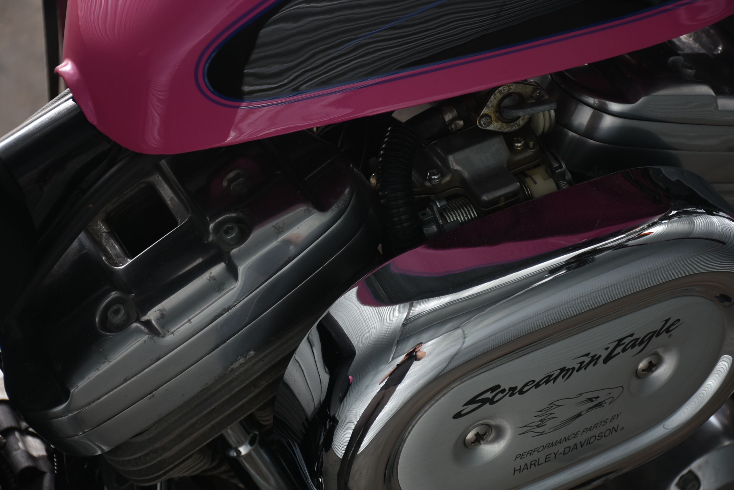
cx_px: 367
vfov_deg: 15.2
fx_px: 1836
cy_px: 245
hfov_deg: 22.6
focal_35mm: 90
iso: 250
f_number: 5.6
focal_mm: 60
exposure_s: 1/100
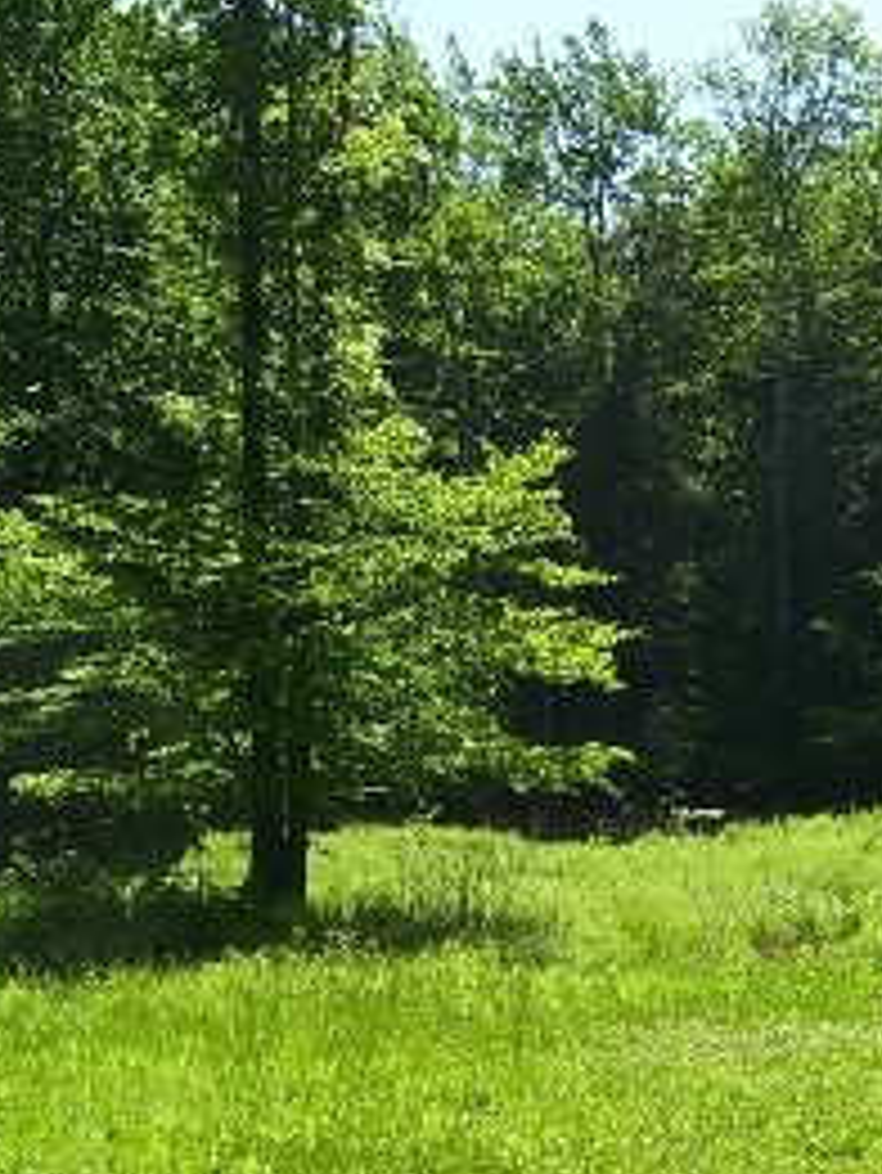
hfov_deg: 14.7
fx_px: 3395
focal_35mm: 100
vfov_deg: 19.6
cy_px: 598
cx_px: 760
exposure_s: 1/350
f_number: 4.8
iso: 80
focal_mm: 5.6
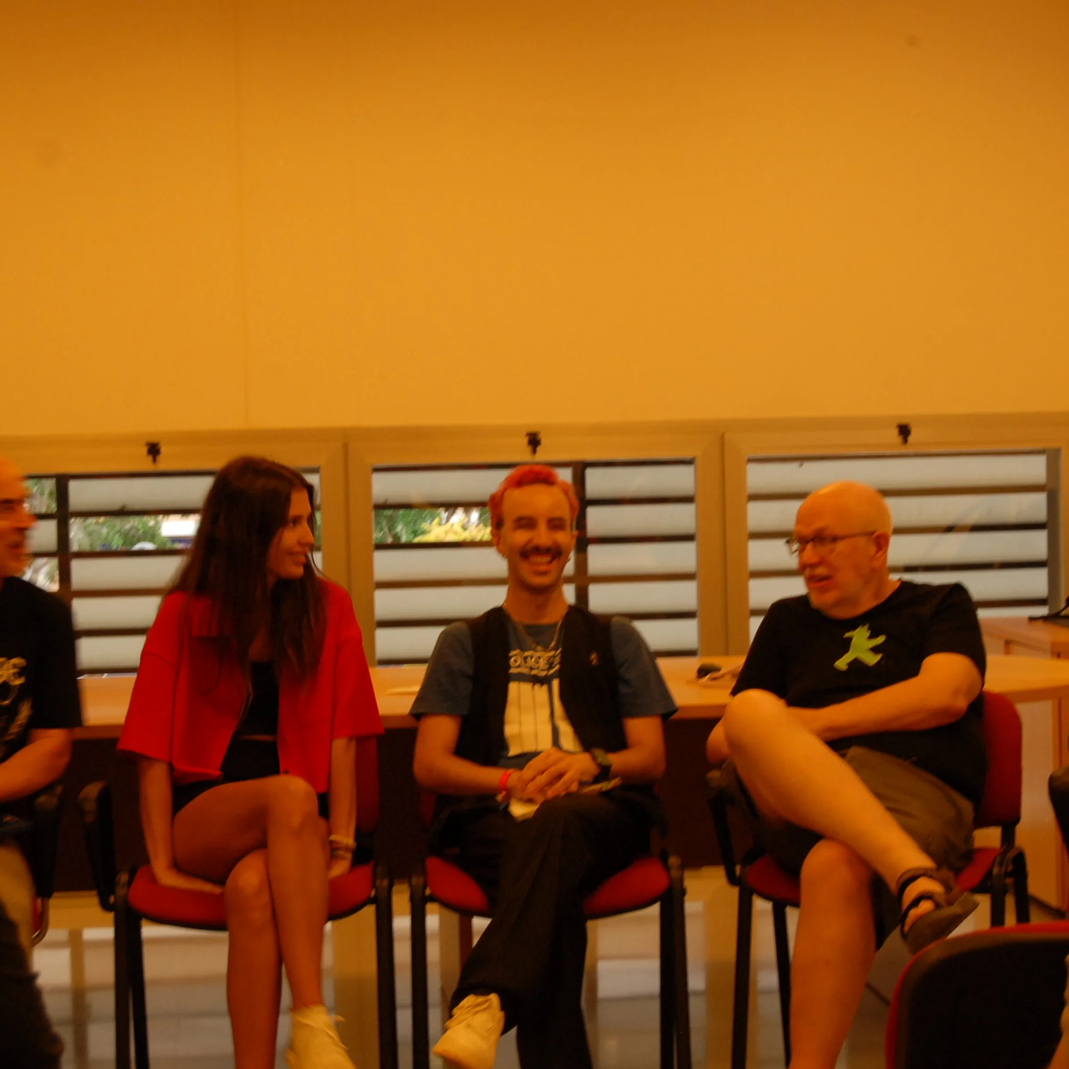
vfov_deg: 20.0
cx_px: 599
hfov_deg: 20.0
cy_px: 536
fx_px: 3027
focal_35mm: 87
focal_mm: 45
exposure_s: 1/20
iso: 400
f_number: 6.3
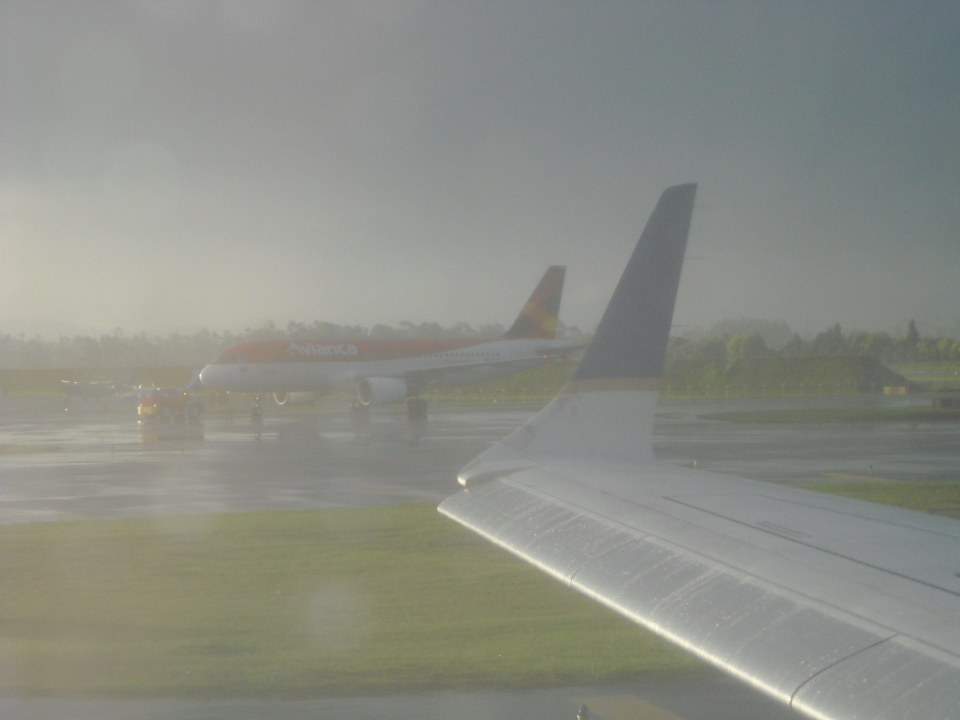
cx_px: 480
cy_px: 360
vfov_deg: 14.1
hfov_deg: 18.7
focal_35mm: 105
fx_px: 2912
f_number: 4.7
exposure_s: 1/125
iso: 168
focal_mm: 17.1
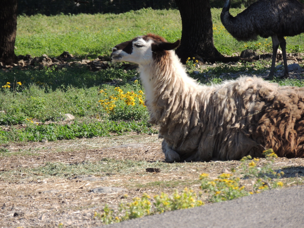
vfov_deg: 3.2
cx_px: 152
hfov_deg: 4.2
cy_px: 114
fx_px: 4128
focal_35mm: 470
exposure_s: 1/800
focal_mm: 83.8
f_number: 4.9
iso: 200
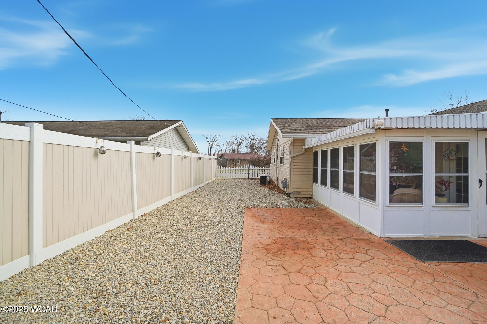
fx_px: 203
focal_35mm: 15
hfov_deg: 100.4
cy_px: 162
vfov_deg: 77.2
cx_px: 244
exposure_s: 1/2500
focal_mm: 10
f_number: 9
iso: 125
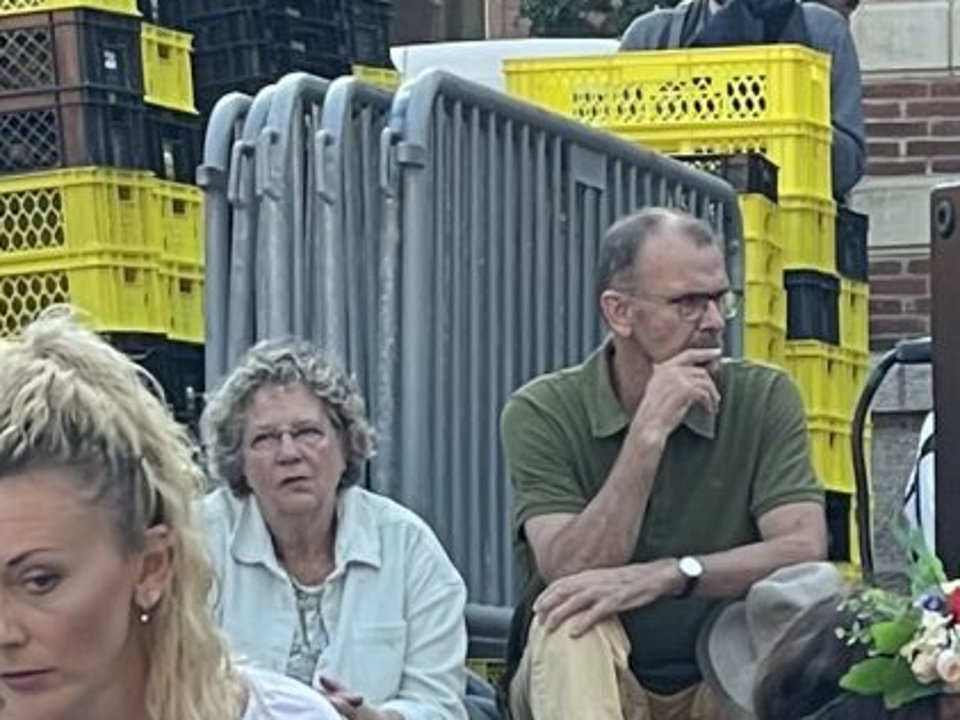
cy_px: 1278
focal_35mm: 316
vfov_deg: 4.7
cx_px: 107
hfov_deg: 6.3
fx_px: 8766
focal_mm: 6
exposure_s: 1/101
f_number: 2
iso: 25
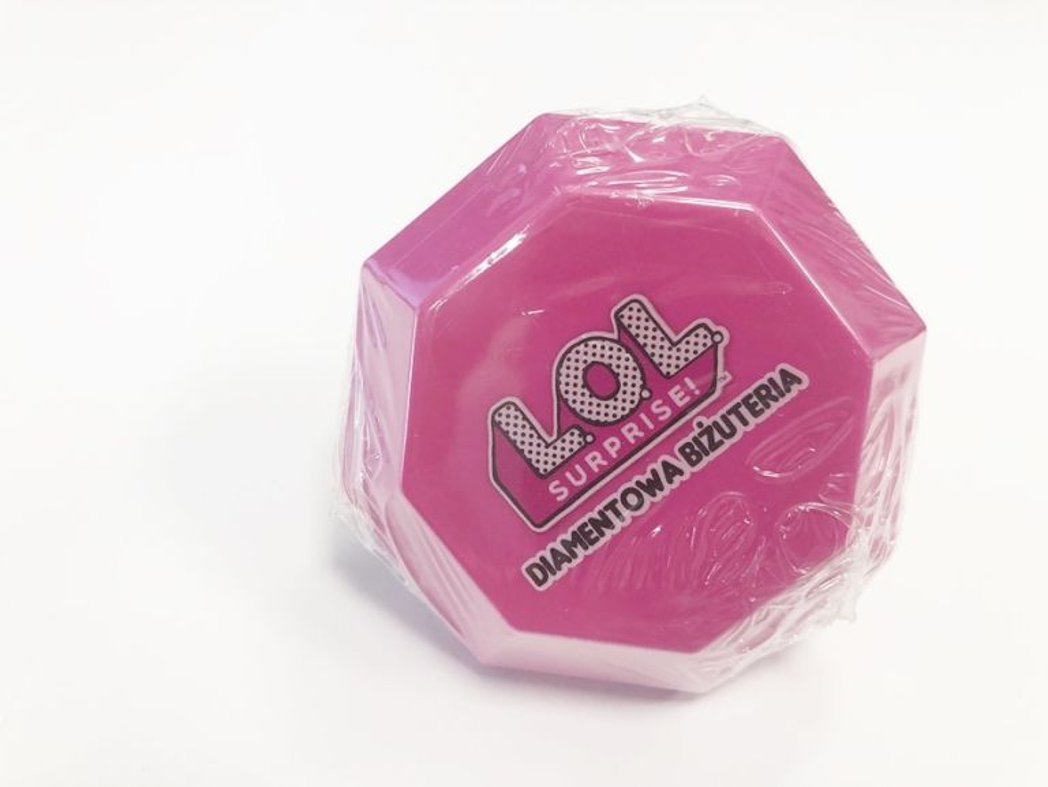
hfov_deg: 63.4
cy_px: 394
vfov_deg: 49.8
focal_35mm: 28
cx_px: 524
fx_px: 848
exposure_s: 1/30
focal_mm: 4
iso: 32
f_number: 1.8
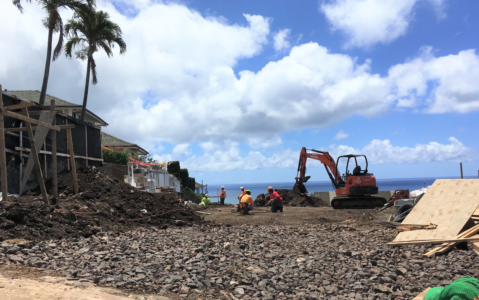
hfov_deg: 61.2
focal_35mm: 31
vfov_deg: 40.6
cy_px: 165
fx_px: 405
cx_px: 239
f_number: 2.2
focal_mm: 4.15
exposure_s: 1/3846
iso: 25
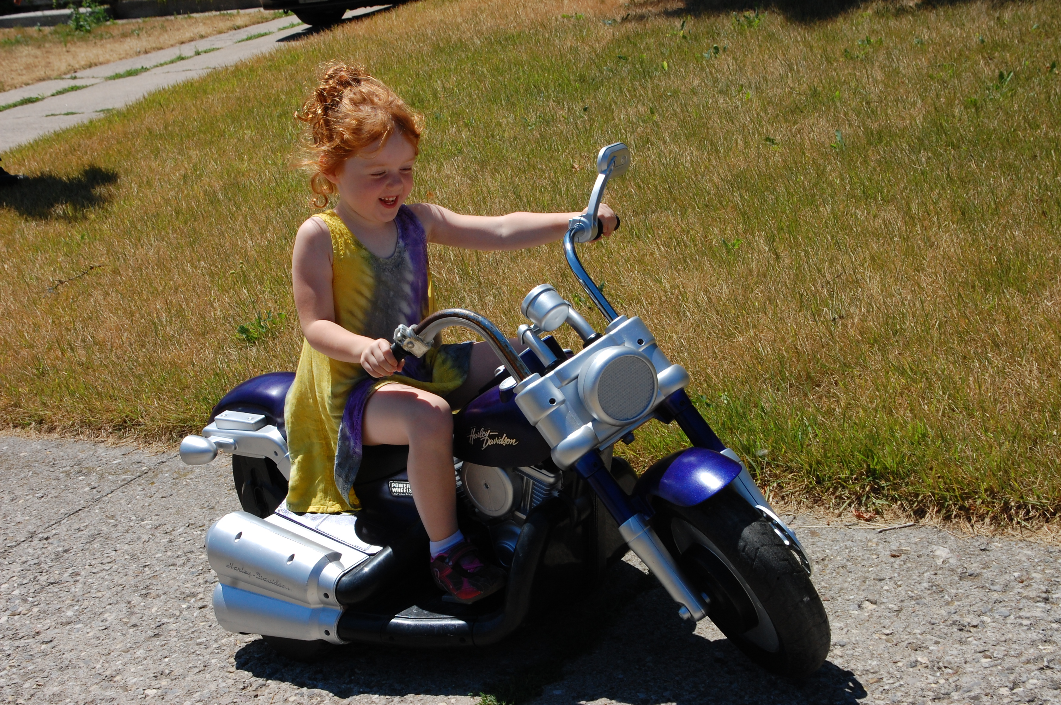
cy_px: 352
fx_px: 1678
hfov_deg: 35.1
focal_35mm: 57
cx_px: 530
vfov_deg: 23.7
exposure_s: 1/500
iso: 400
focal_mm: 38
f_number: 11
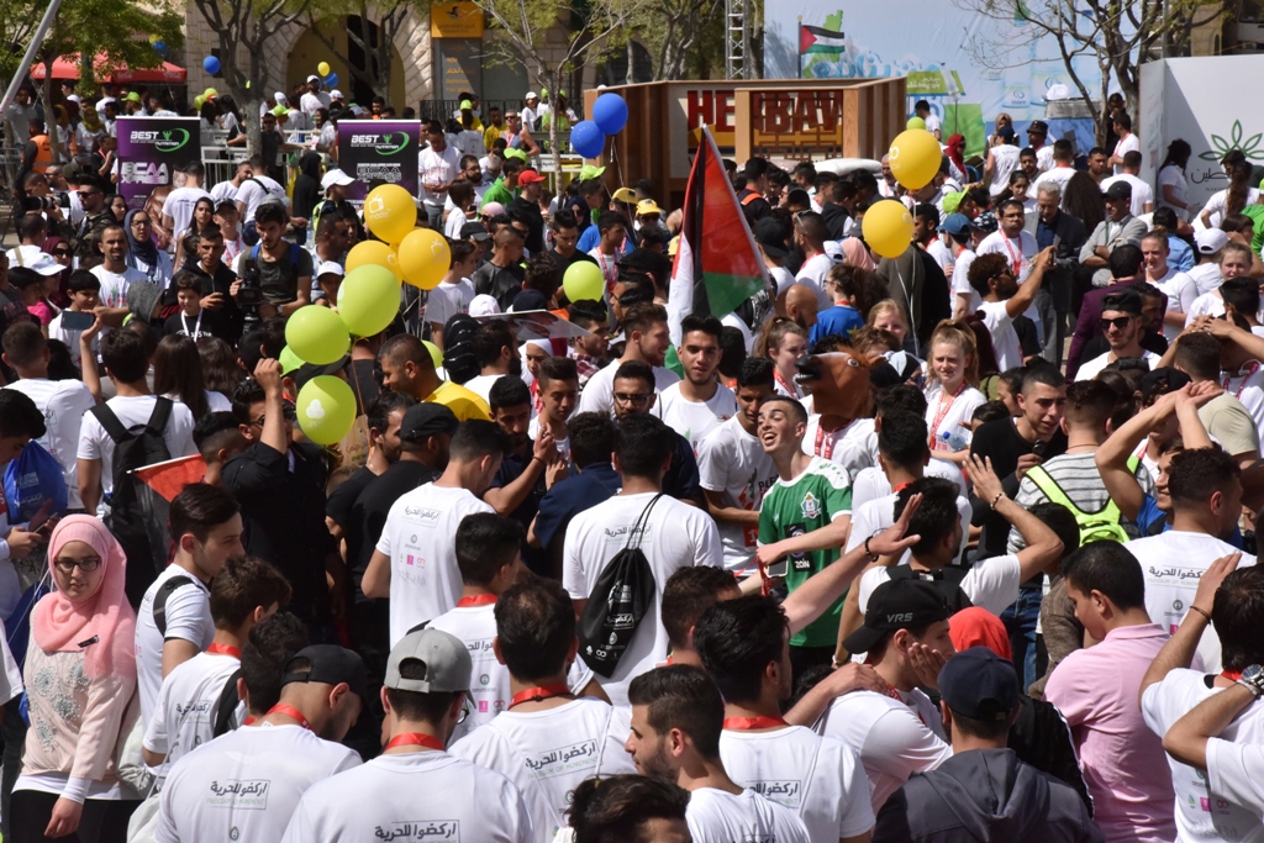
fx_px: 3020
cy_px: 422
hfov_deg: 23.6
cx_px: 632
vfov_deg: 15.9
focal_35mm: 86
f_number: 22
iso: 2500
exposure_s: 1/2500
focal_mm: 86
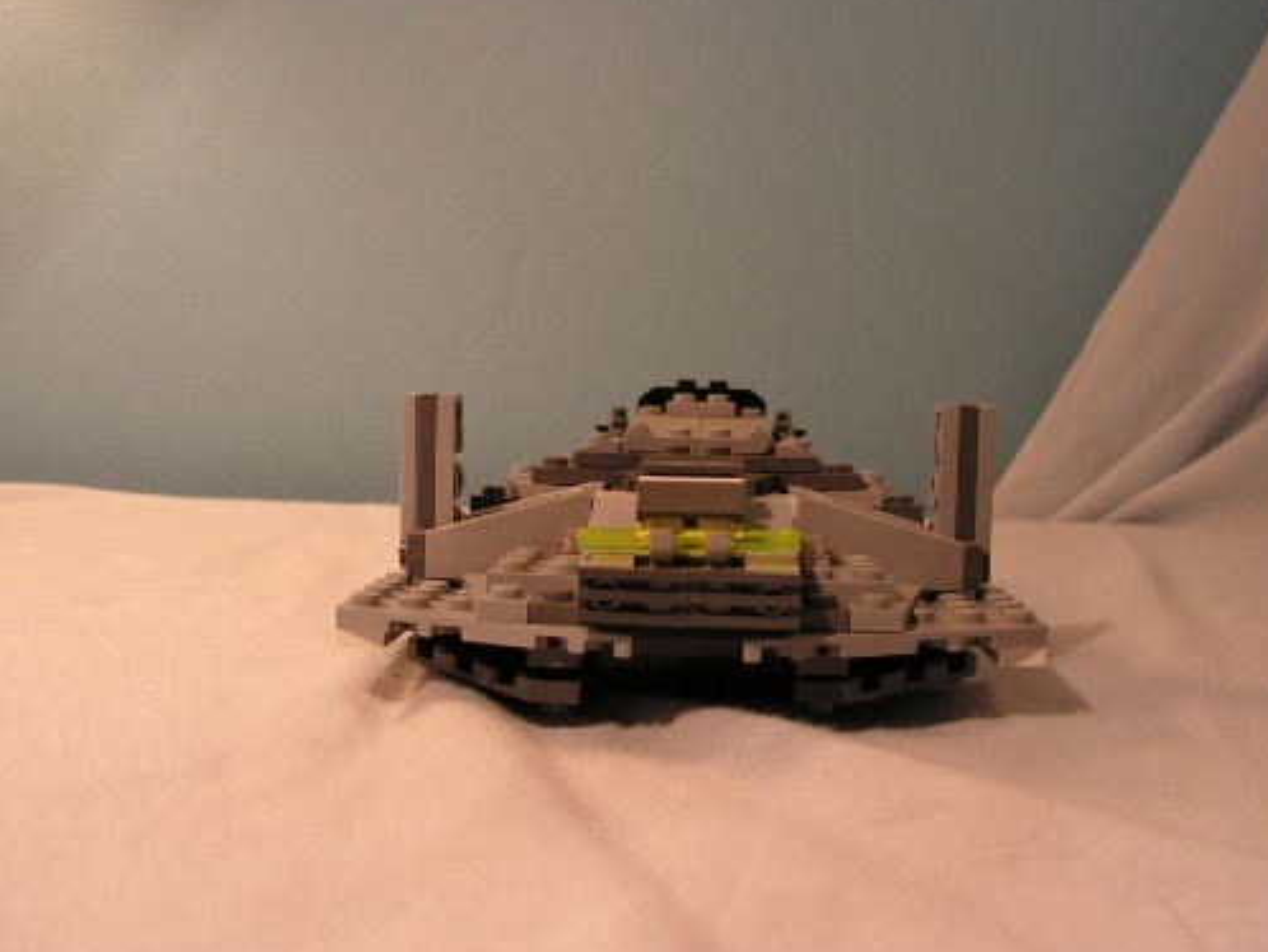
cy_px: 473
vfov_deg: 38.7
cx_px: 649
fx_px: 1356
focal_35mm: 37
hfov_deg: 50.1
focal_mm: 6
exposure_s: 1/40
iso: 100
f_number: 3.2
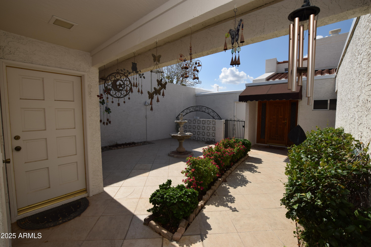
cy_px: 124
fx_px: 155
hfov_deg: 100.4
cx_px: 186
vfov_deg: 77.3
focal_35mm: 15
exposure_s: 1/200
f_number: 11
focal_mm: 10
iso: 100
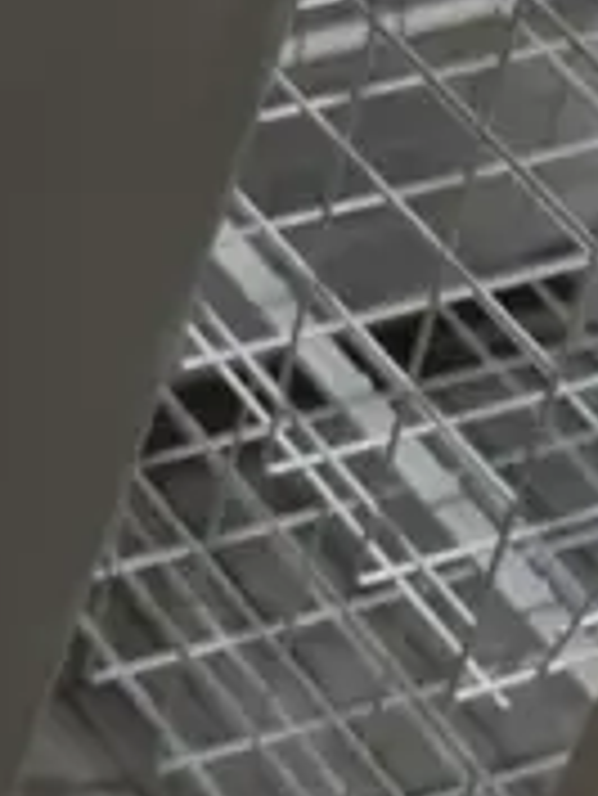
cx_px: -672
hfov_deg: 8.6
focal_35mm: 162
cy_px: 193
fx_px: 3727
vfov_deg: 12.2
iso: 200
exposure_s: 1/100
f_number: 3.5
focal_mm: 14
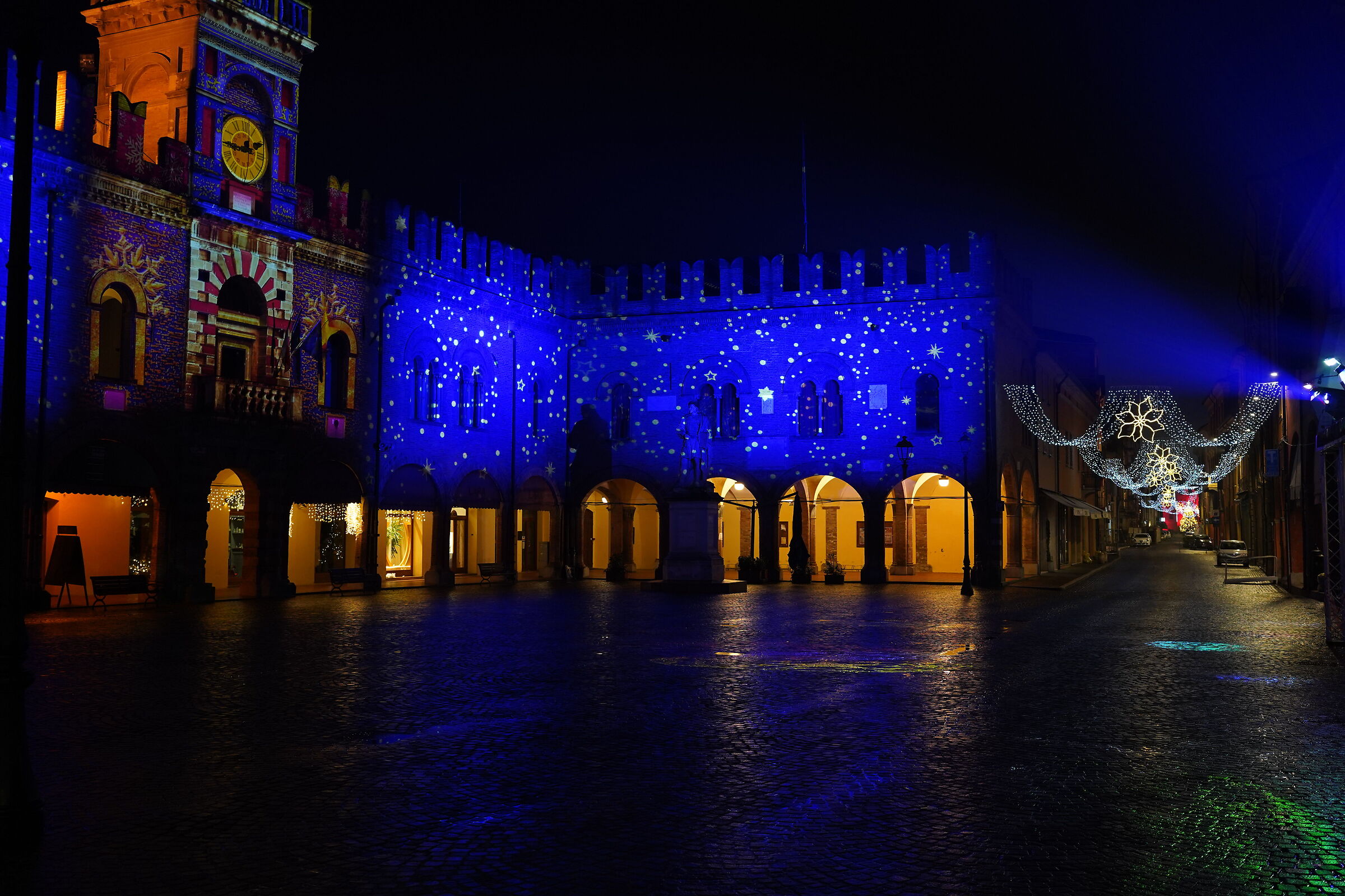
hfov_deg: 54.4
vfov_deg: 37.9
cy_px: 448
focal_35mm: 35
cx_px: 672
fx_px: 1308
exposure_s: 1/50
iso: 1600
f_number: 3.5
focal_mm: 35
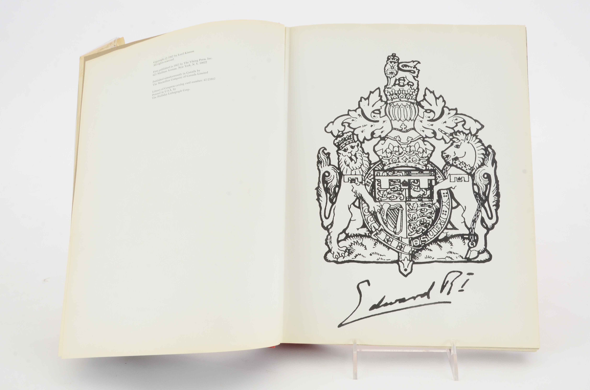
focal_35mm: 33
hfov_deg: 57.3
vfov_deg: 39.8
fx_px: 540
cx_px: 295
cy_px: 195
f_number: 13
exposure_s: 1/80
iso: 400
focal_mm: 22
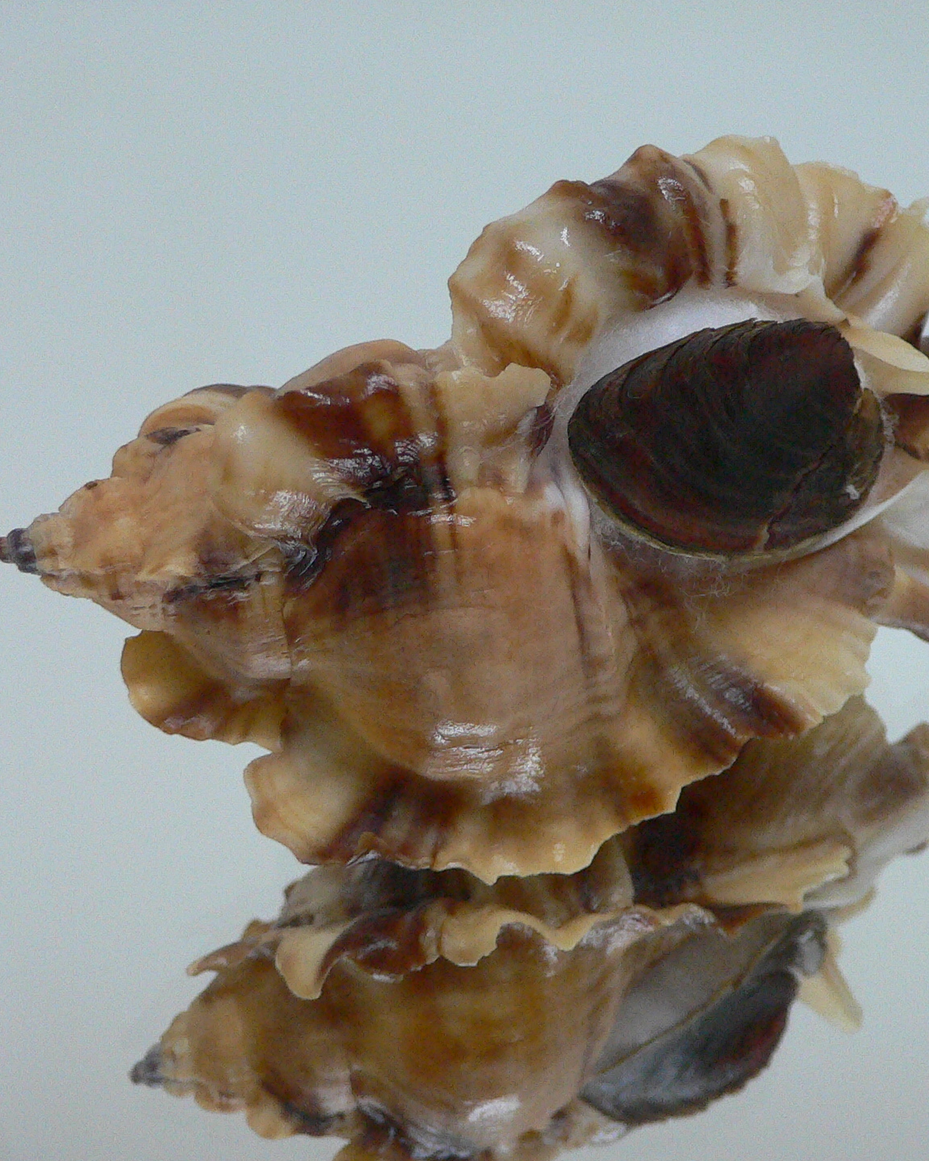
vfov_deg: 38.8
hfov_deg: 31.3
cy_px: 566
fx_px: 1650
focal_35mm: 48
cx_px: 601
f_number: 2.8
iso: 200
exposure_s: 1/50
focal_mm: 4.6
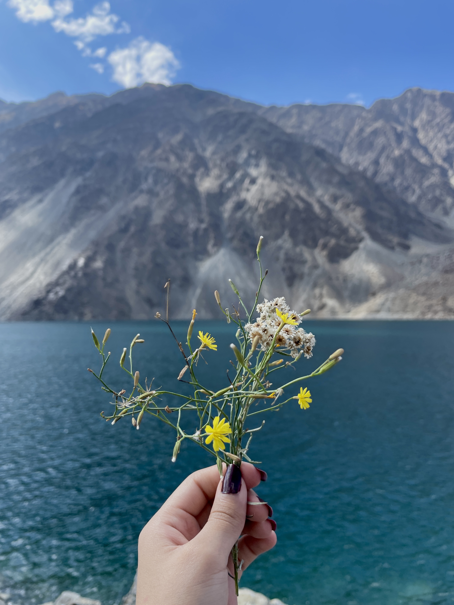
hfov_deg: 53.1
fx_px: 455
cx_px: 227
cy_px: 302
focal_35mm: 26
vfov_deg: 67.3
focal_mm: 4.2
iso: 32
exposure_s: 1/1221
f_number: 1.6
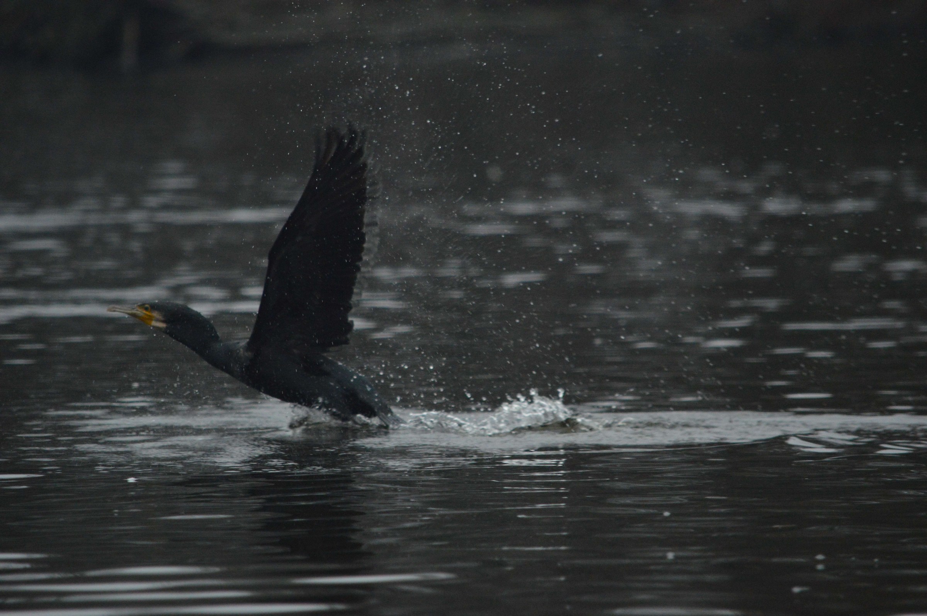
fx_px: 11575
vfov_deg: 3.0
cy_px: 308
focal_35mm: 450
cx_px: 464
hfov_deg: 4.6
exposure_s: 1/500
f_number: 5.6
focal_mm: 300
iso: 1600
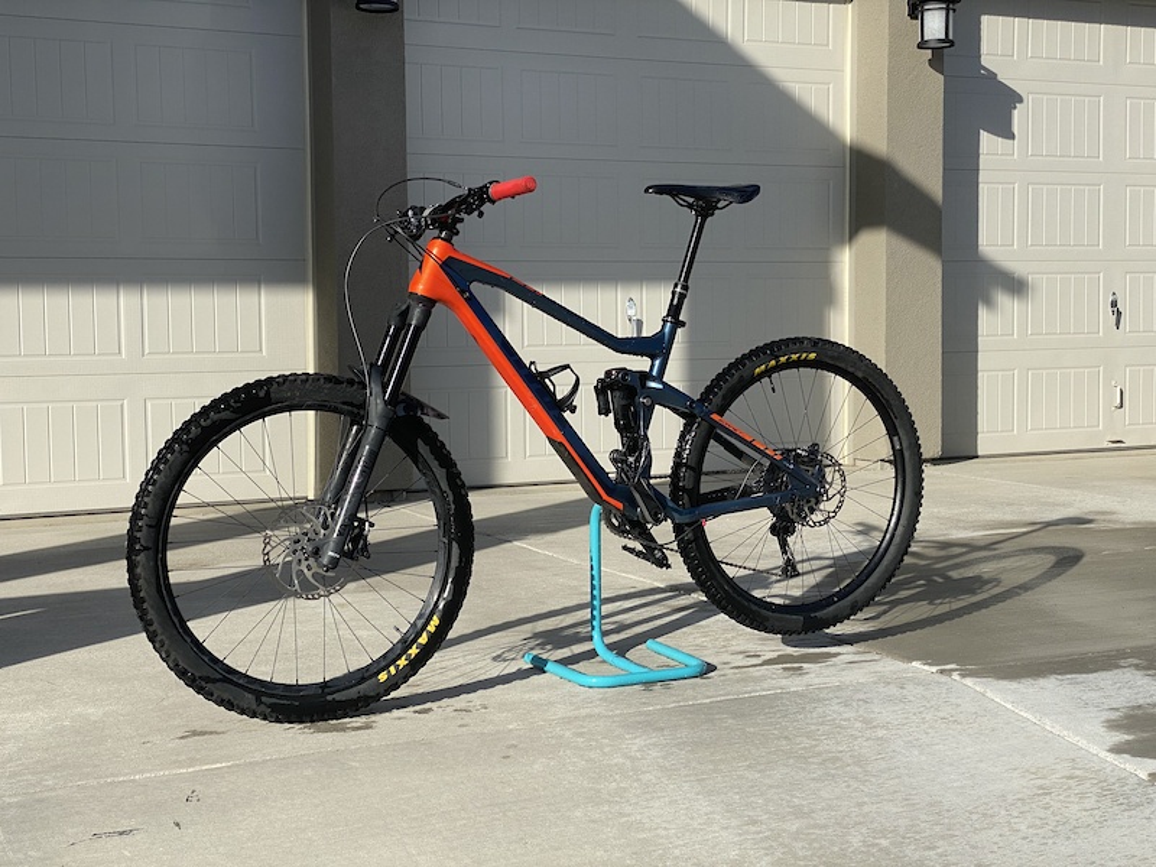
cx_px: 578
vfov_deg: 28.0
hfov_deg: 36.8
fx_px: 1737
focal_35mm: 52
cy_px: 434
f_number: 2
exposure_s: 1/1776
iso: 20
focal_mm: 6
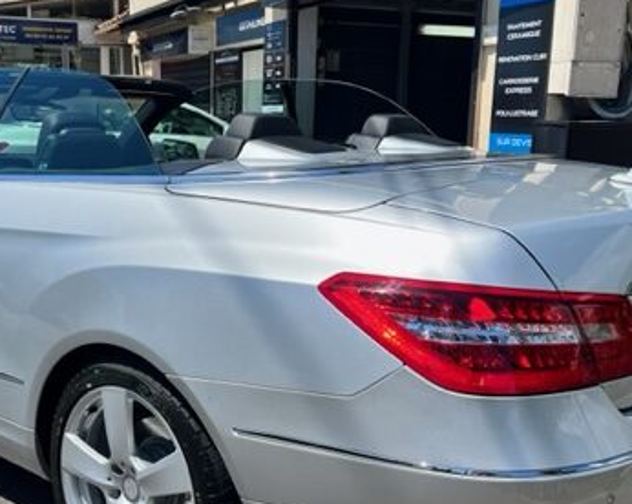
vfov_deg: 31.9
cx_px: 252
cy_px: 309
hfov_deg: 39.4
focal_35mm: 47
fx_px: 878
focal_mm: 5.7
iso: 50
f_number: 1.5
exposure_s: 1/4831
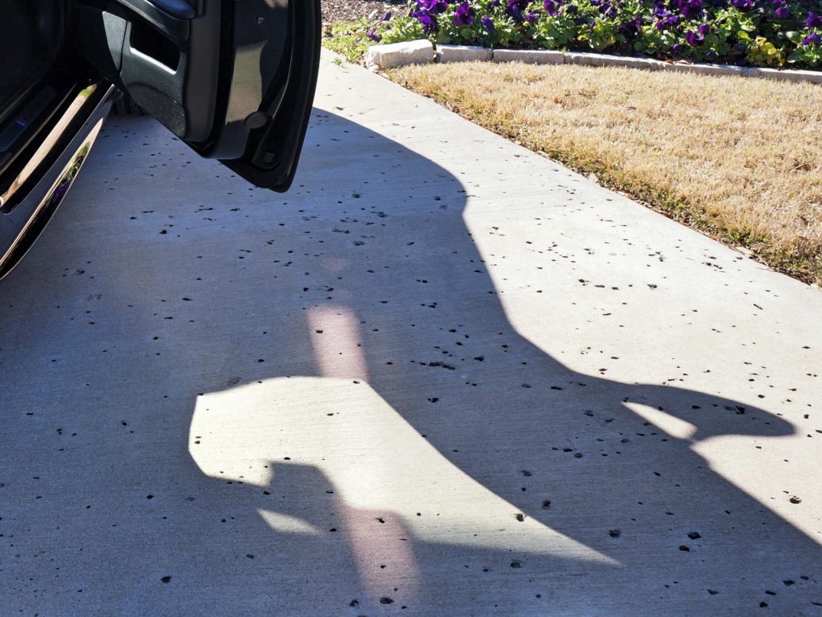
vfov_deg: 22.0
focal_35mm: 66
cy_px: 131
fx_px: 1567
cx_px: 124
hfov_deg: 28.5
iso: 100
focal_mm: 24
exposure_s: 1/100
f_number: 8
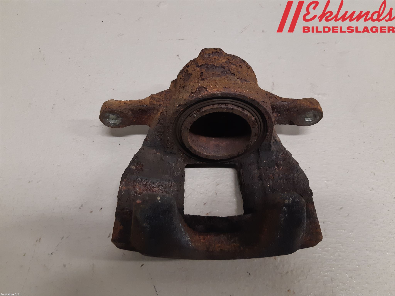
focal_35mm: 26
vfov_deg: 53.1
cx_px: 198
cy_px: 148
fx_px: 297
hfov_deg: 67.3
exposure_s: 1/50
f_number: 1.7
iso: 160
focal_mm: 3.93
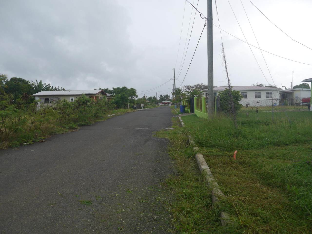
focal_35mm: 28
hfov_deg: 63.4
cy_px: 117
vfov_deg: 49.7
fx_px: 252
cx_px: 156
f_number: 5.6
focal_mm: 14
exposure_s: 1/250
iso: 160
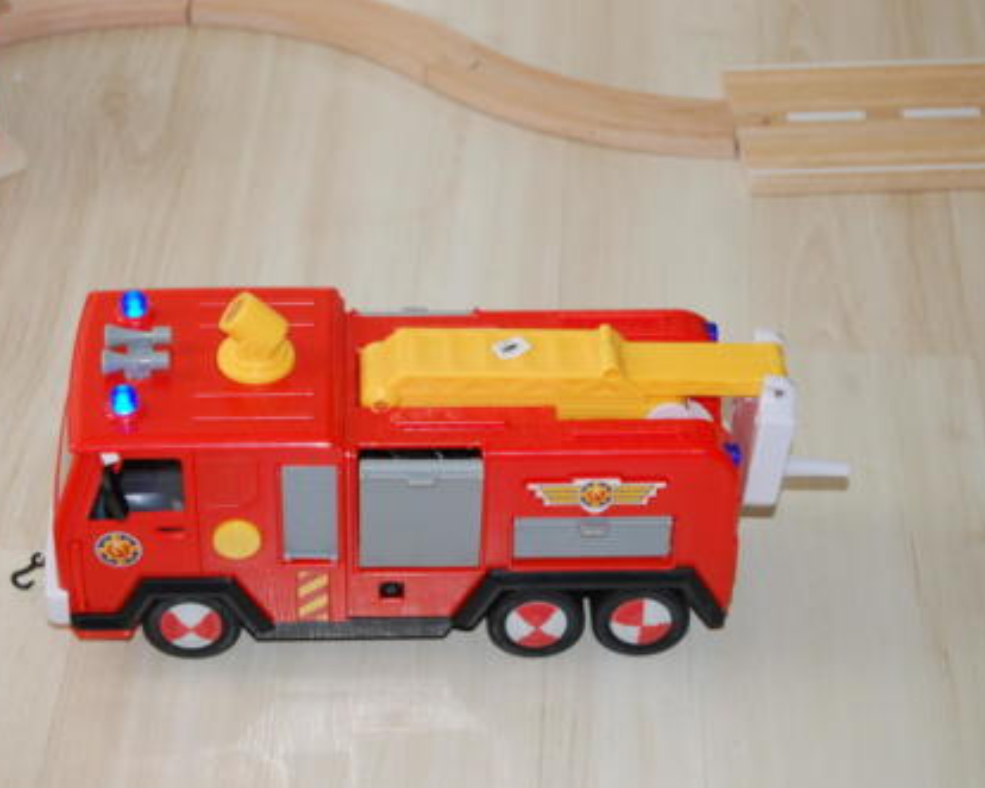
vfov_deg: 16.4
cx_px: 414
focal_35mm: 94
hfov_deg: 20.5
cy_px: 394
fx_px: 2727
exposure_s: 1/60
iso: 400
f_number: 5.6
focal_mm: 55
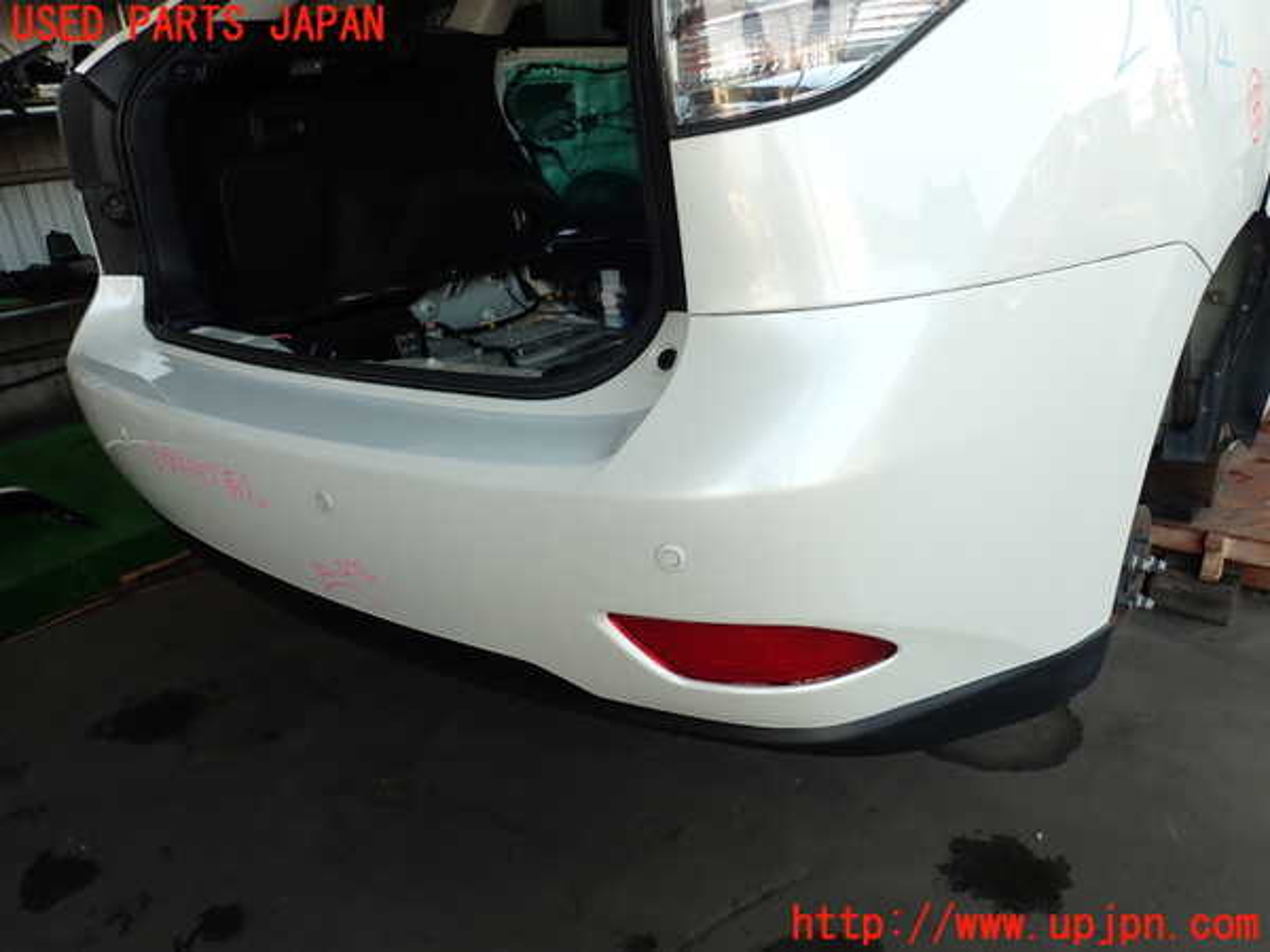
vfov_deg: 54.9
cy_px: 476
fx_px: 917
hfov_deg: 69.4
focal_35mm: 25
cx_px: 635
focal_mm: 4.5
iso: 100
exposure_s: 1/160
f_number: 2.8
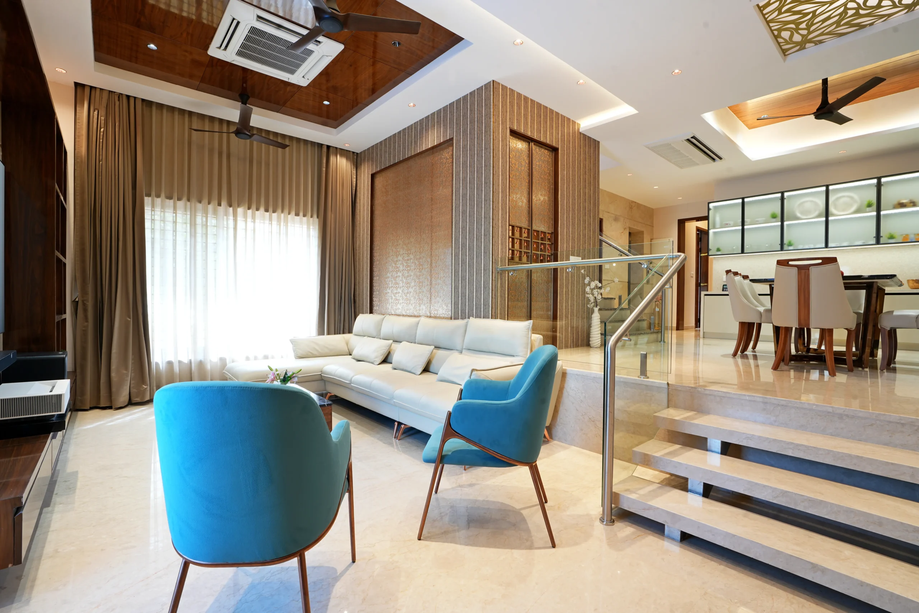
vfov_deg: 73.8
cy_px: 306
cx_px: 460
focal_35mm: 16
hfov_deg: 96.7
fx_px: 408
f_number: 11
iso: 100
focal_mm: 16
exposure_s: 1
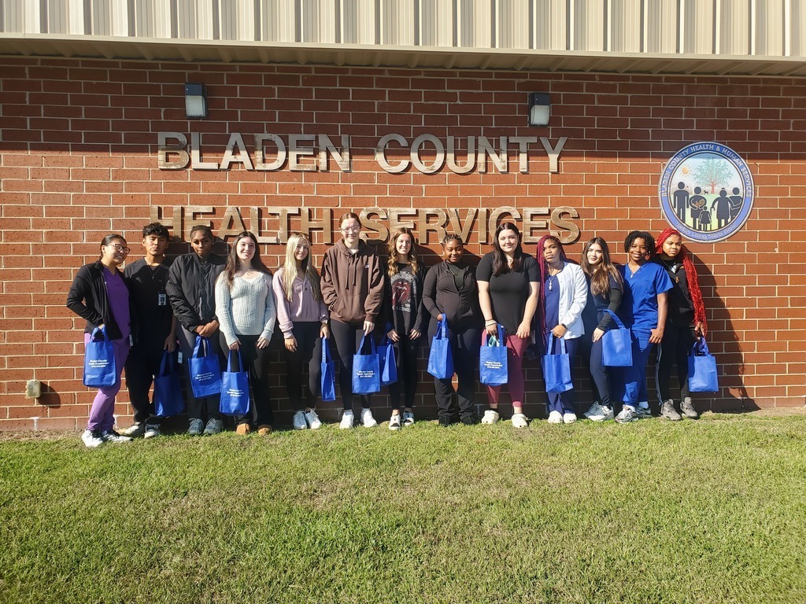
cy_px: 302
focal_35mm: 26
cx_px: 403
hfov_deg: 67.3
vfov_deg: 53.1
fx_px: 605
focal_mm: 4.3
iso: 50
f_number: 2.4
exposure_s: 1/792
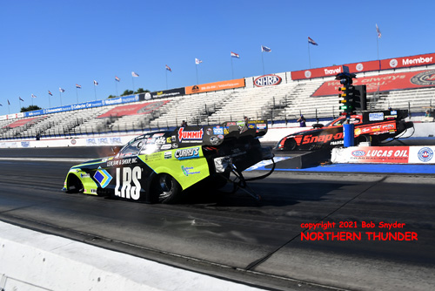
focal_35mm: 24
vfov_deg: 53.2
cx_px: 218
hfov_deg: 73.7
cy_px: 146
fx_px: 290
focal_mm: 16
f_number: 5.6
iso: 160
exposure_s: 1/1600
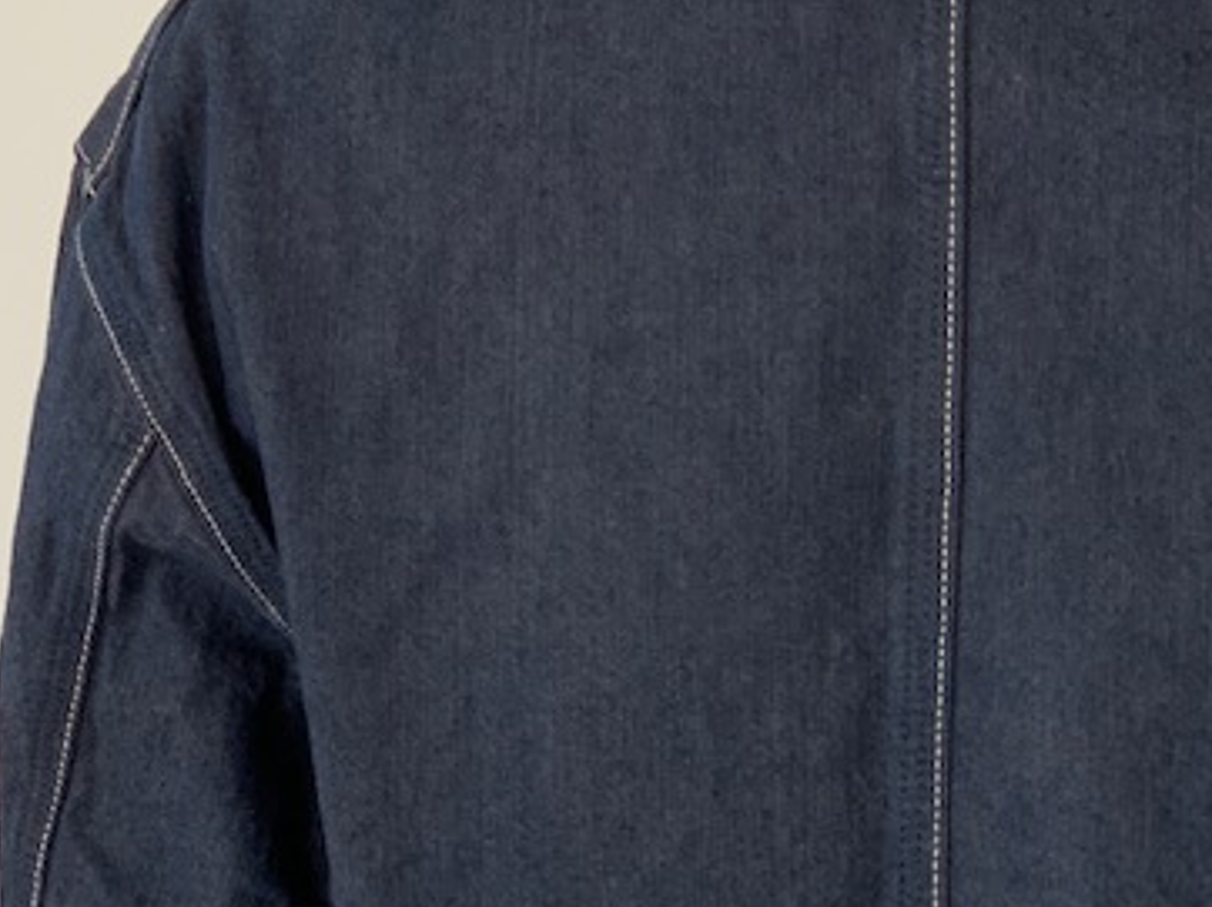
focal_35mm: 92
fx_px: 3219
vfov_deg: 15.9
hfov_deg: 21.3
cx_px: 549
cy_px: 201
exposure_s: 1/122
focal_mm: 6
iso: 32
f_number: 2.4
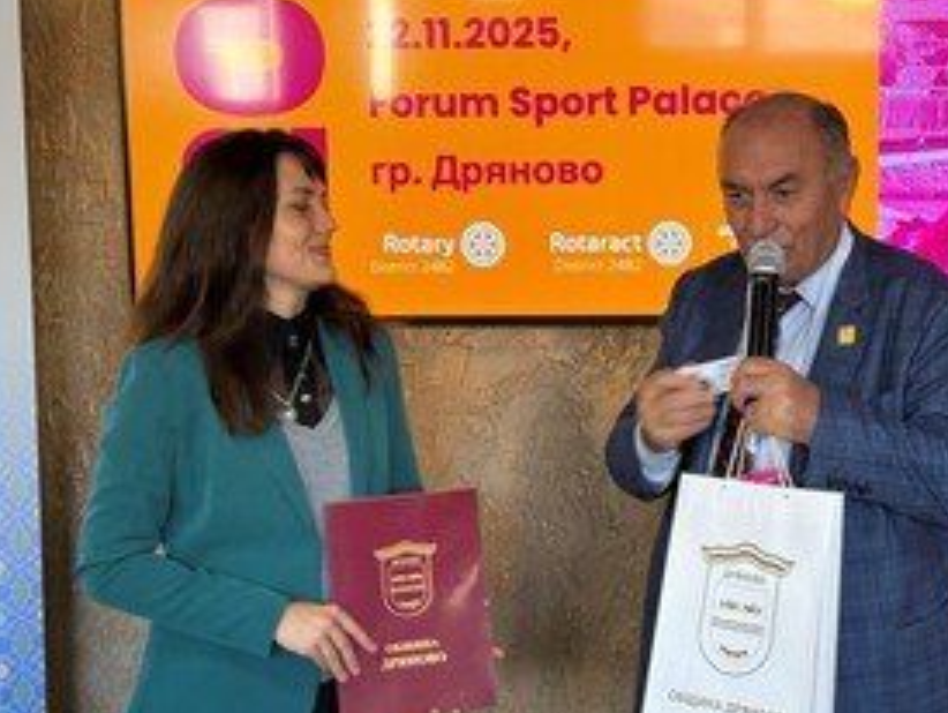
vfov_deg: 21.0
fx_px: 1919
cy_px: 374
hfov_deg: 27.6
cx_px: 623
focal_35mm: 70
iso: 160
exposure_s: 1/50
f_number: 1.78
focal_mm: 6.76
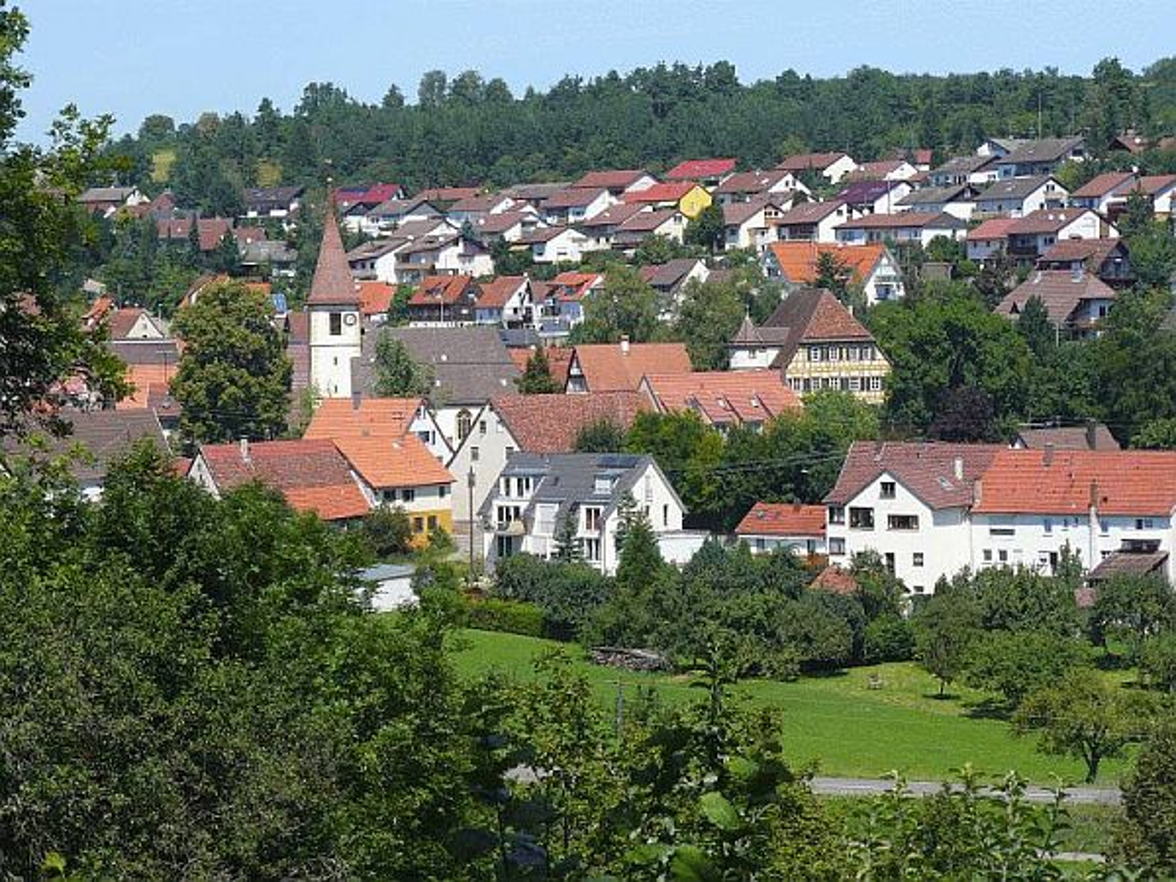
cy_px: 441
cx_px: 588
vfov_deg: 13.6
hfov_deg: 18.0
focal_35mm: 109
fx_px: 3703
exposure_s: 1/160
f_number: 5
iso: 100
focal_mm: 18.2
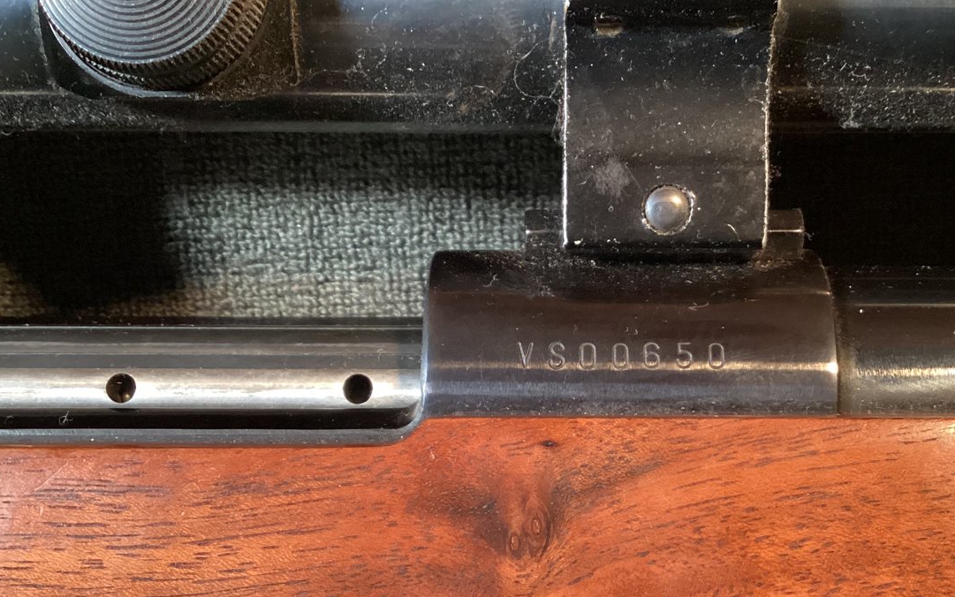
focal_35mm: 46
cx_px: 561
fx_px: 1197
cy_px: 429
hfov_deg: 43.3
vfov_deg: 27.7
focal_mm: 3.3
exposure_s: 1/40
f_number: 2.4
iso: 400
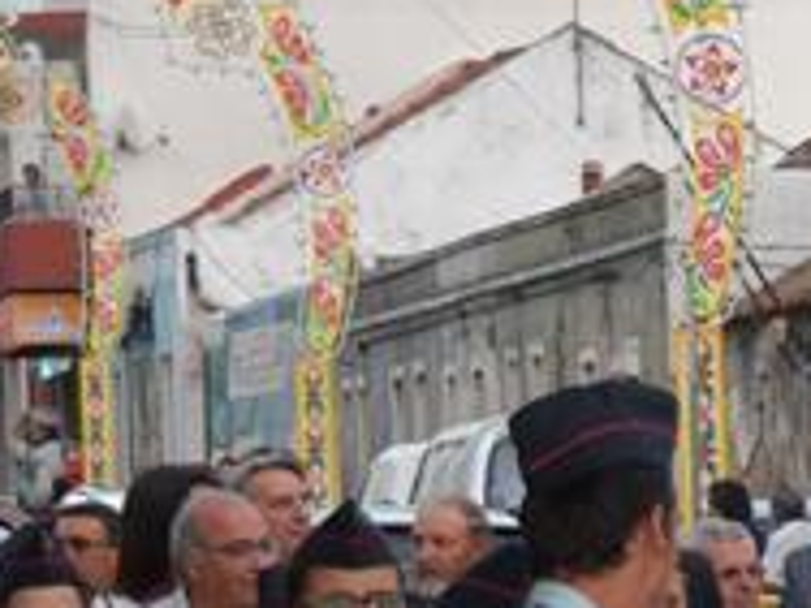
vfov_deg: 3.2
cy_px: 660
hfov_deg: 4.1
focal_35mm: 471
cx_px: 2511
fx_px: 11035
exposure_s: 1/160
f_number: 3.3
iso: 320
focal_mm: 38
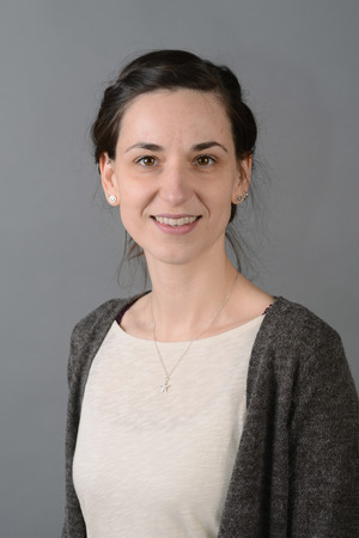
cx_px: 180
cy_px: 269
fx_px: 1271
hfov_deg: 16.1
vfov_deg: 23.9
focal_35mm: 85
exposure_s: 1/200
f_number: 11
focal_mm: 85
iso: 100
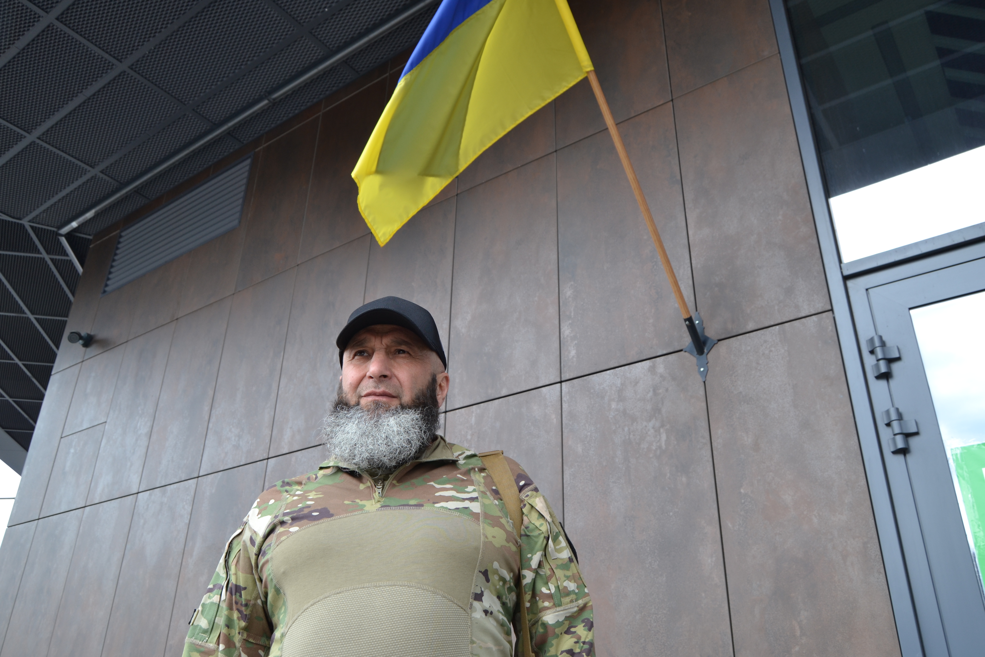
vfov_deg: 45.7
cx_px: 492
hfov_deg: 64.6
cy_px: 328
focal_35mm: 28
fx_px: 780
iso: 200
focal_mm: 19
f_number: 6.3
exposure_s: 1/160
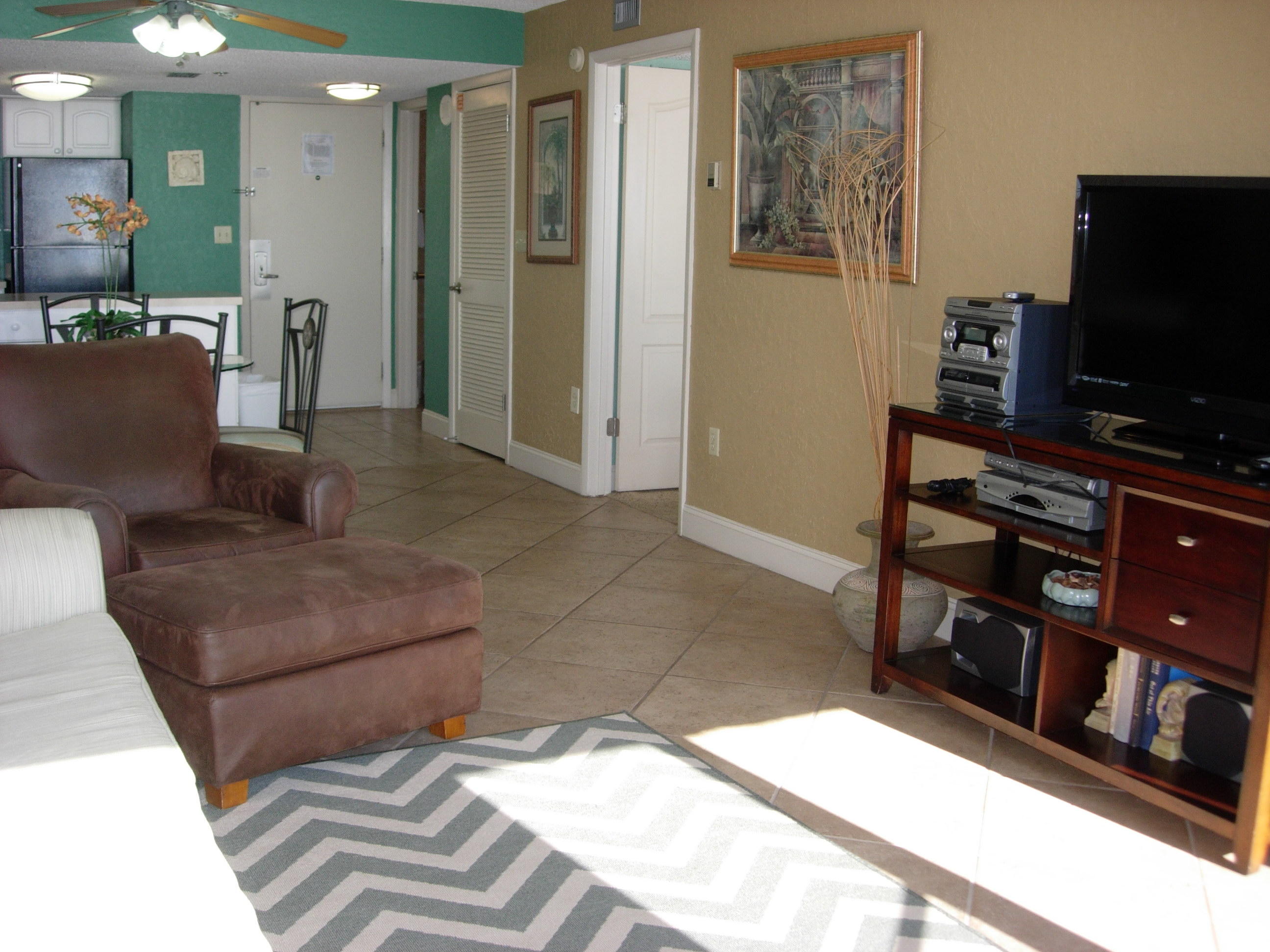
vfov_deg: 37.7
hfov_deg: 49.0
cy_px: 476
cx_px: 635
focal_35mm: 38
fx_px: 1394
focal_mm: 7.8
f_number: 2.8
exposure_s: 1/114
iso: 79
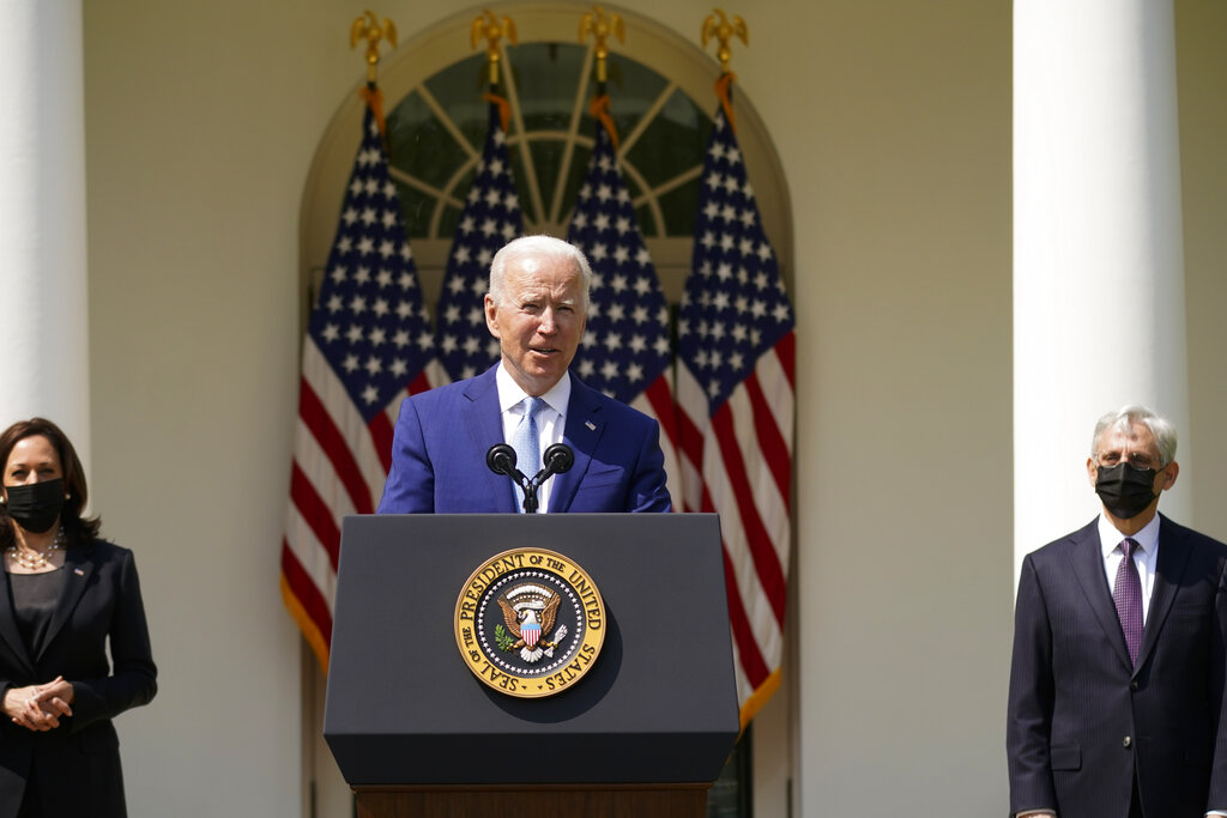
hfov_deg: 14.7
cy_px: 409
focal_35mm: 140
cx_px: 614
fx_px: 4772
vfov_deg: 9.8
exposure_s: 1/2000
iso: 640
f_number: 5.6
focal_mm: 140
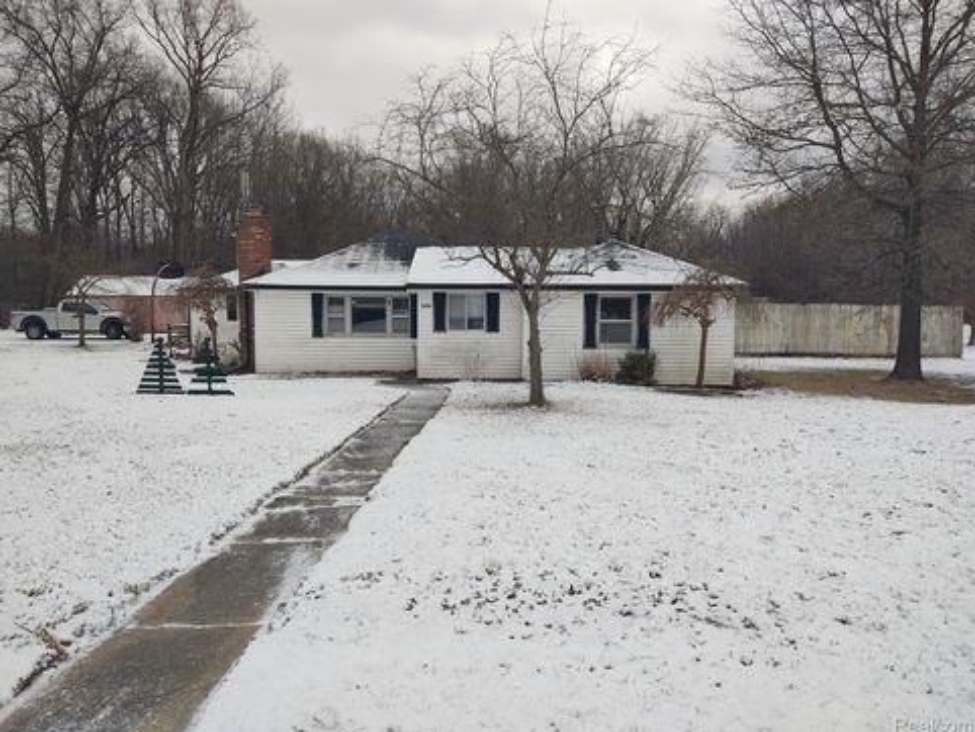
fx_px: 789
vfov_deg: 49.8
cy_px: 361
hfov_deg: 63.4
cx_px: 485
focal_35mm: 28
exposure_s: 1/2396
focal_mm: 4.75
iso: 100
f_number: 1.7
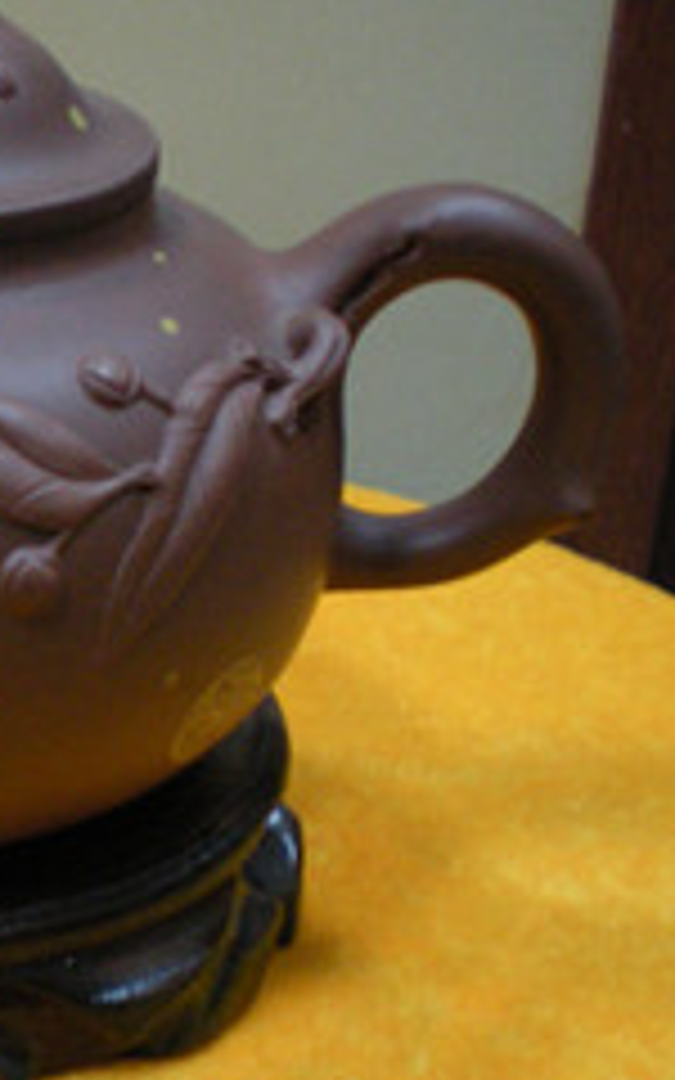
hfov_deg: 15.1
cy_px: 551
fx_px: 2472
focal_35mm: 84
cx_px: -94
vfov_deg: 24.6
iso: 272
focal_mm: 6.3
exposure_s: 1/8
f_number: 3.1
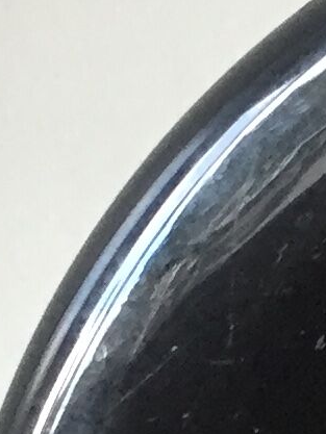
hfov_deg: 6.2
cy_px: 496
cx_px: 845
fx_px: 2849
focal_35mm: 227
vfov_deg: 8.6
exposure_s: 1/33
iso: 160
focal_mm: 4.15
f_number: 2.2
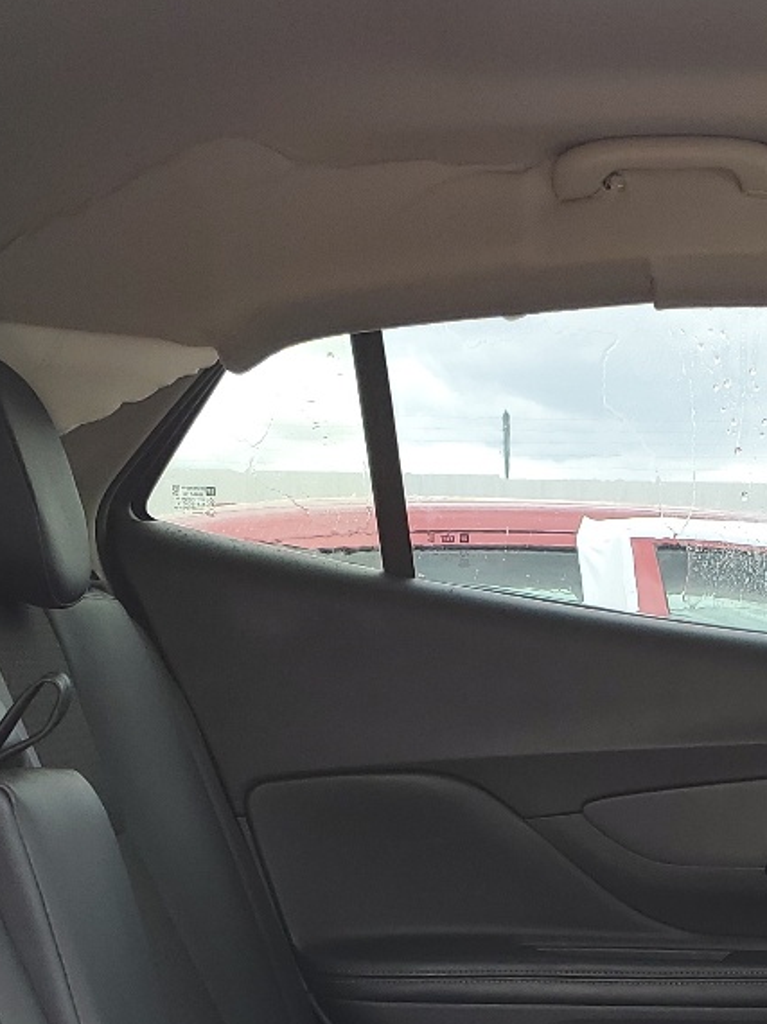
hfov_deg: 19.7
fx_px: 2158
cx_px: 713
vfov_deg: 25.6
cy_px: 979
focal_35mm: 73
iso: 50
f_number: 1.5
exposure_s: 1/145
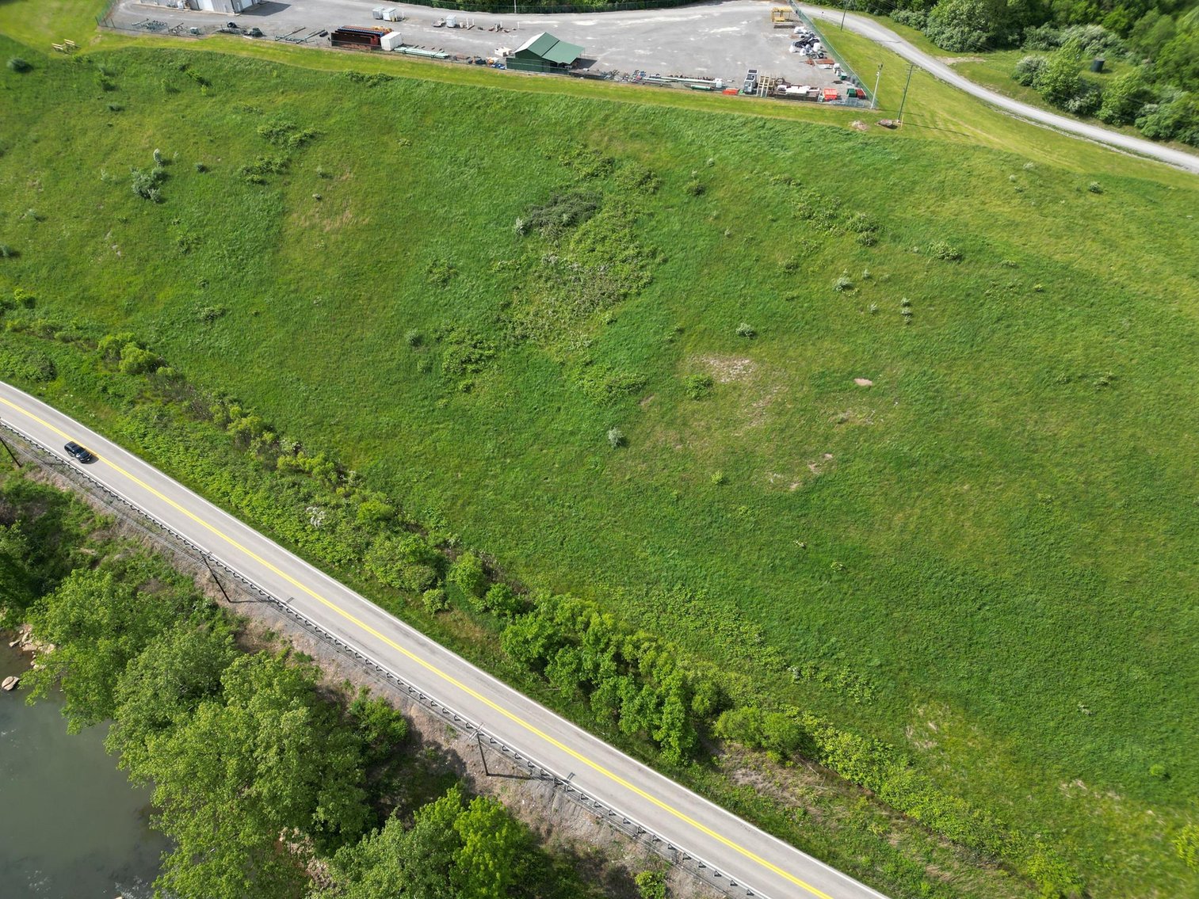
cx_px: 600
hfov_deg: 71.6
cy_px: 450
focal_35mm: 24
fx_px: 831
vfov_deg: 56.8
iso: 110
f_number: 1.7
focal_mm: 6.72
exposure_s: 1/1600
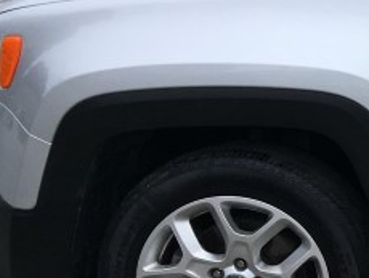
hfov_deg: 13.2
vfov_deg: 11.5
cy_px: 159
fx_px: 1377
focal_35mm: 129
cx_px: 733
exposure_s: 1/1672
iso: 25
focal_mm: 4.15
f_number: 2.2
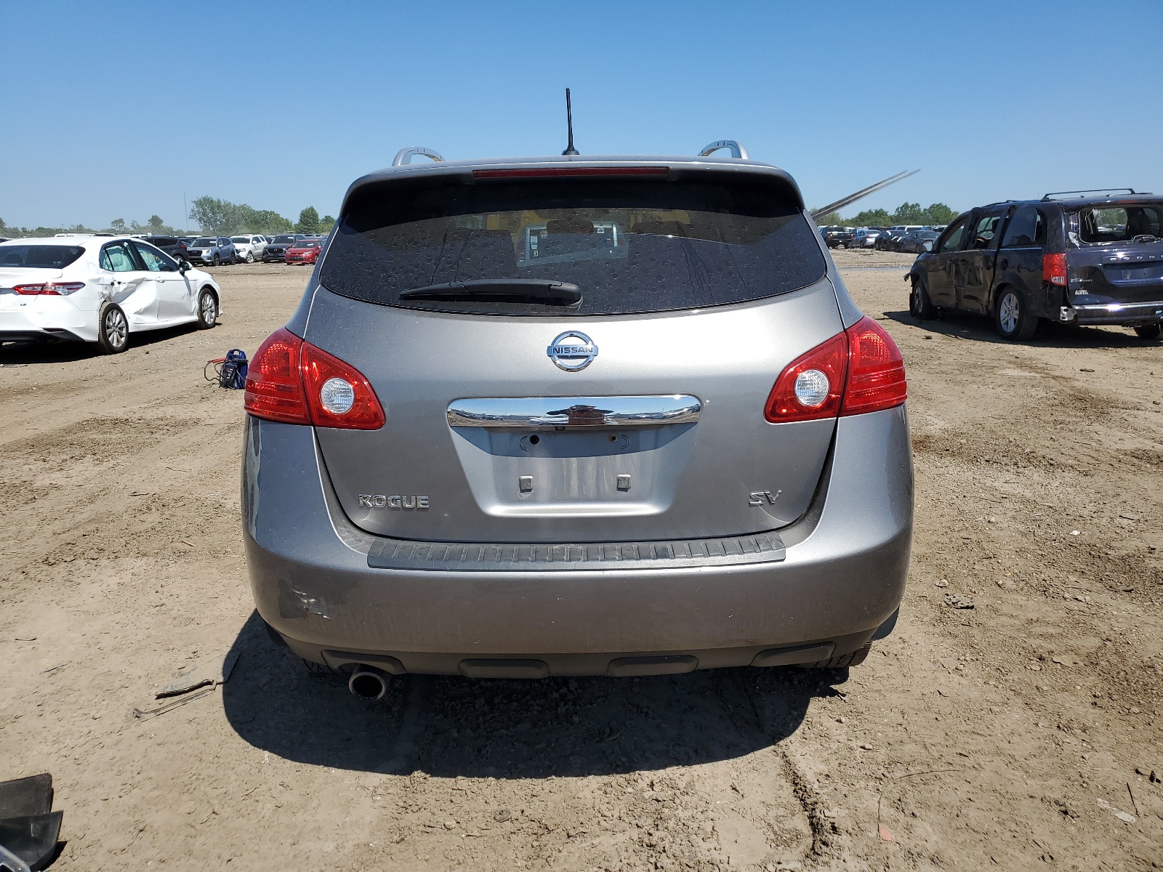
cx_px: 582
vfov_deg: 53.1
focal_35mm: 26
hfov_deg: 67.3
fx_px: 874
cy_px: 436
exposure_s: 1/5000
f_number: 1.5
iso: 50
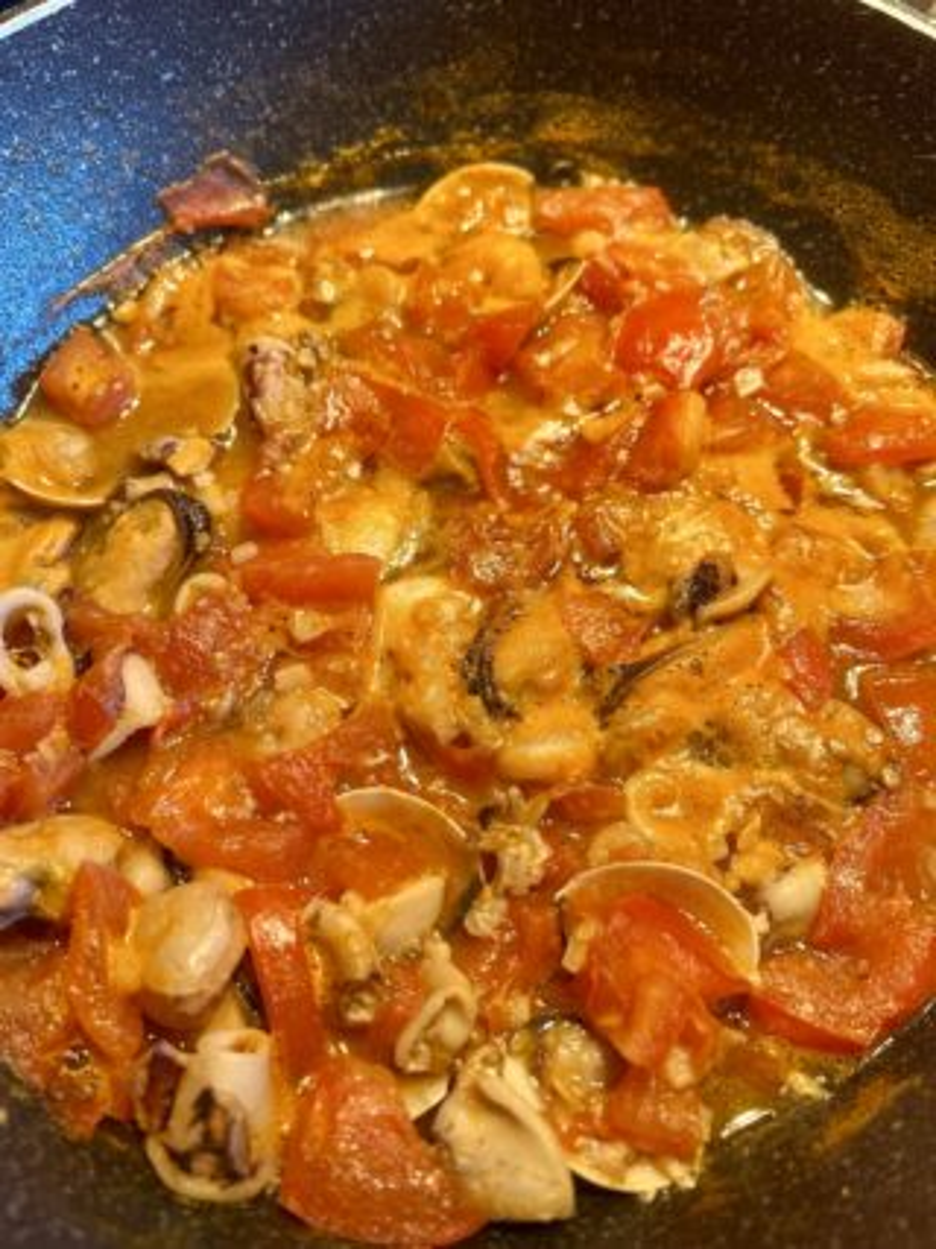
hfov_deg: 53.0
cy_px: 624
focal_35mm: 26
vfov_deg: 67.3
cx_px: 468
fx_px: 938
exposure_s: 1/50
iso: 64
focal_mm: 5.7
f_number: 1.5
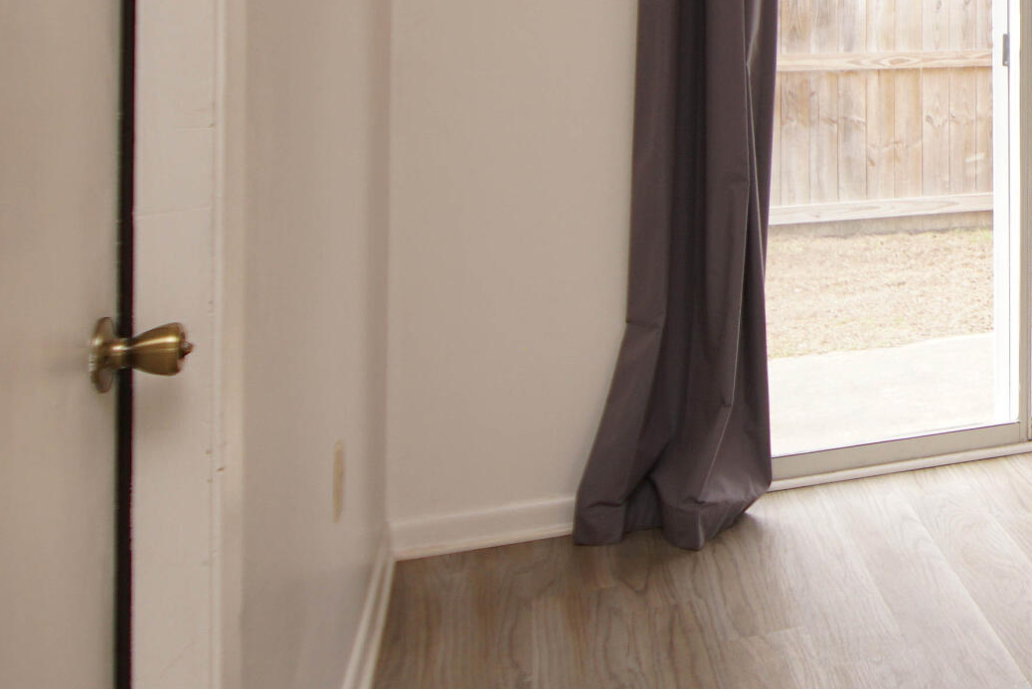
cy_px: -49
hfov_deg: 28.9
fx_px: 1491
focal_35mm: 52
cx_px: 1429
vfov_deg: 24.4
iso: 160
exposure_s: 1/60
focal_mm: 12
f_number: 4.5
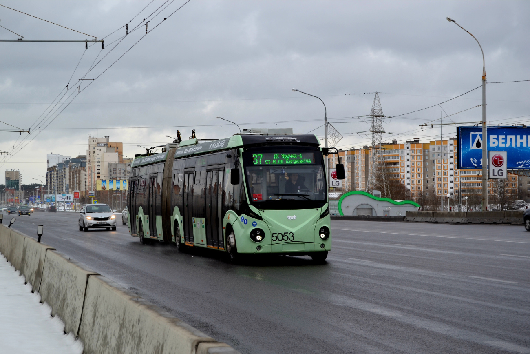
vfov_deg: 16.6
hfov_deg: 24.6
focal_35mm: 82
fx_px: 1215
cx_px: 265
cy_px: 177
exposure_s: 1/200
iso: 100
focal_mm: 55
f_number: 7.1
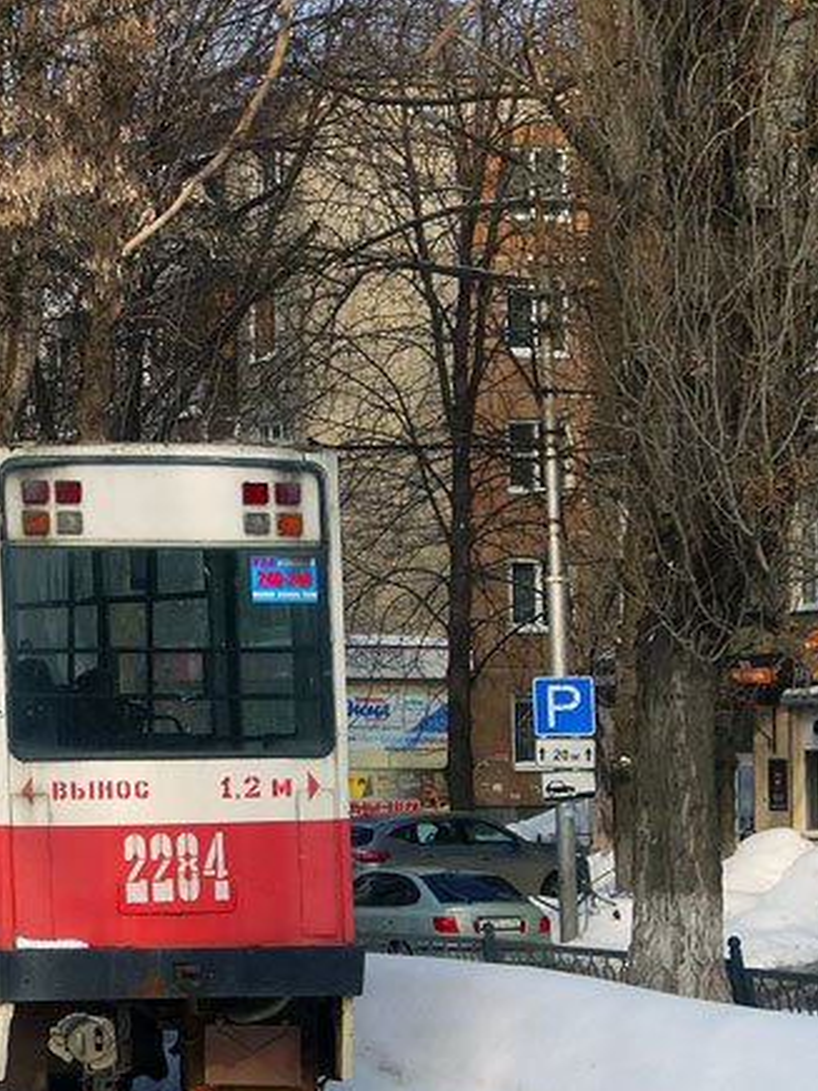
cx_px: -385
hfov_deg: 11.9
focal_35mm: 119
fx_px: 3749
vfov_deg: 16.5
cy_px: 438
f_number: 6.3
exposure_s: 1/500
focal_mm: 16.59
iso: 125
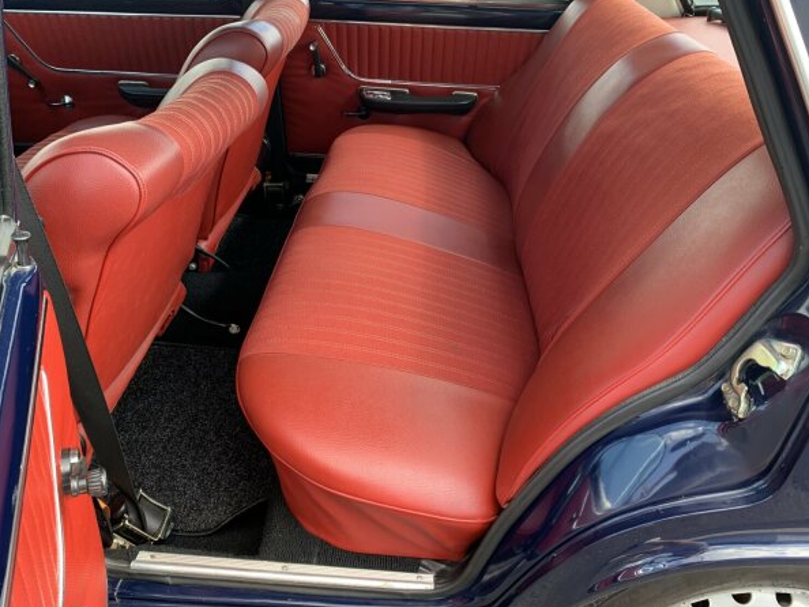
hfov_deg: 63.4
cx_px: 380
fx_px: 655
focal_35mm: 28
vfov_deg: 49.8
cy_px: 289
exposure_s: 1/121
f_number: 1.8
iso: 40
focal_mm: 4.25
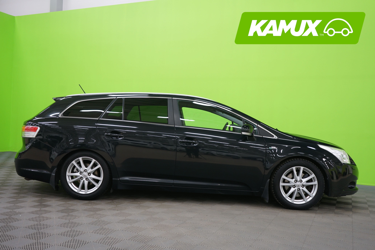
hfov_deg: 55.8
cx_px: 188
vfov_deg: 38.9
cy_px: 125
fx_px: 354
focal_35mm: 34
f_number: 4
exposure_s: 1/10
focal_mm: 34
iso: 400
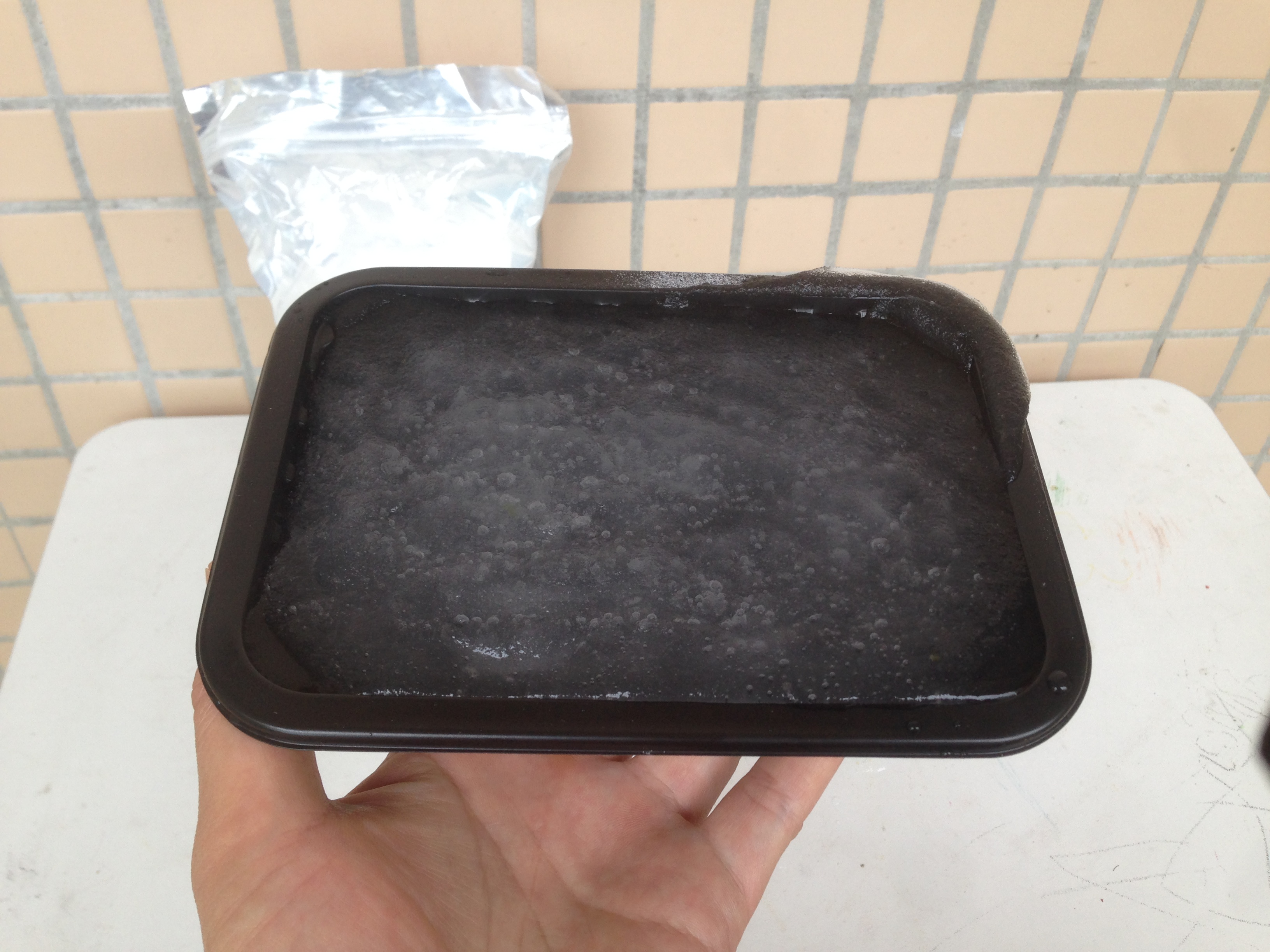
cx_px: 635
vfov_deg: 42.9
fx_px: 1211
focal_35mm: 33
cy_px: 476
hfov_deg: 55.4
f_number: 2.4
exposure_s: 1/20
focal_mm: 4.12
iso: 64
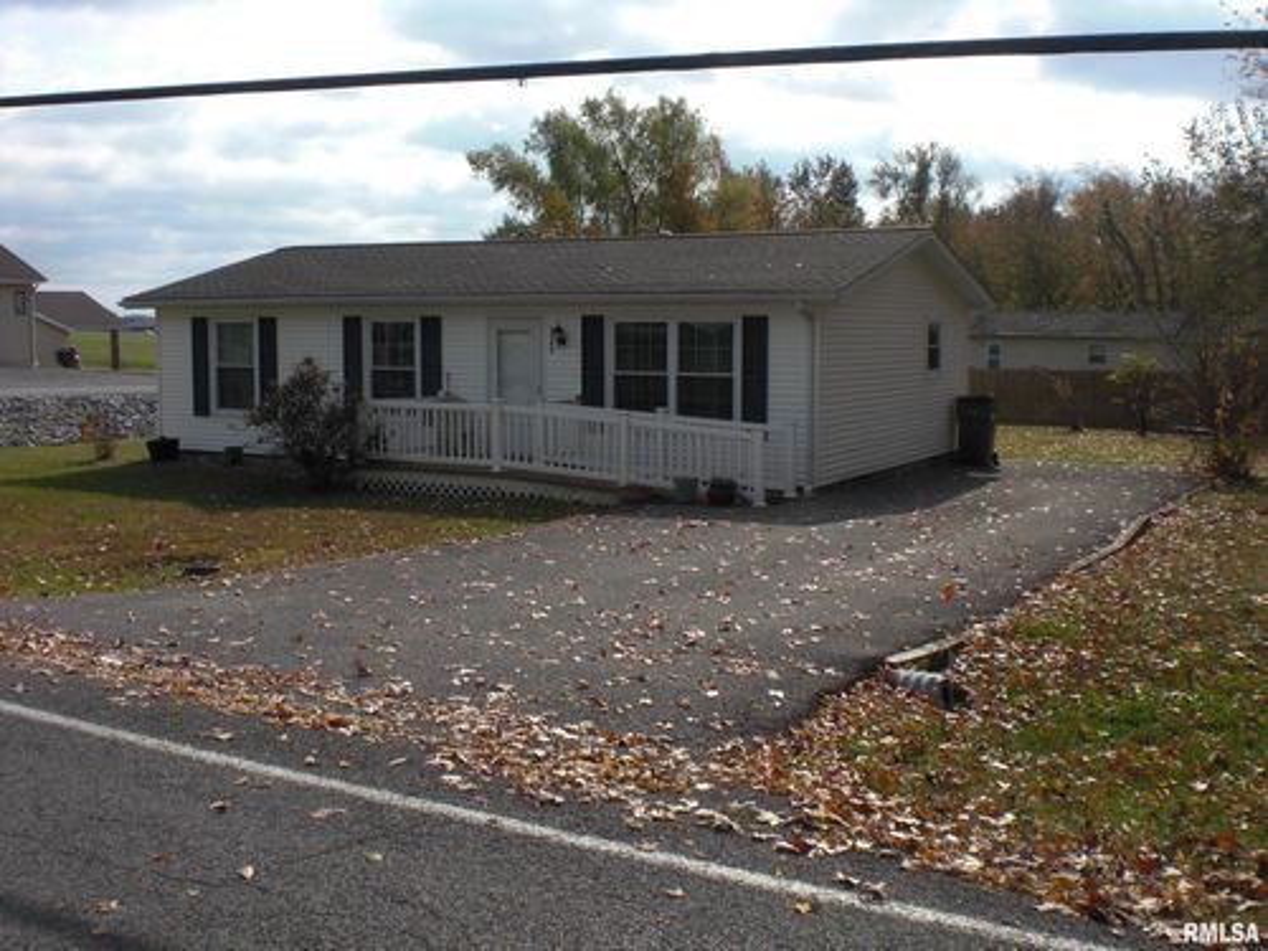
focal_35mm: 38
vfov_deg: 37.7
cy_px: 476
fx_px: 1392
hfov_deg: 49.0
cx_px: 634
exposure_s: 1/500
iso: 64
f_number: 5.6
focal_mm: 6.3
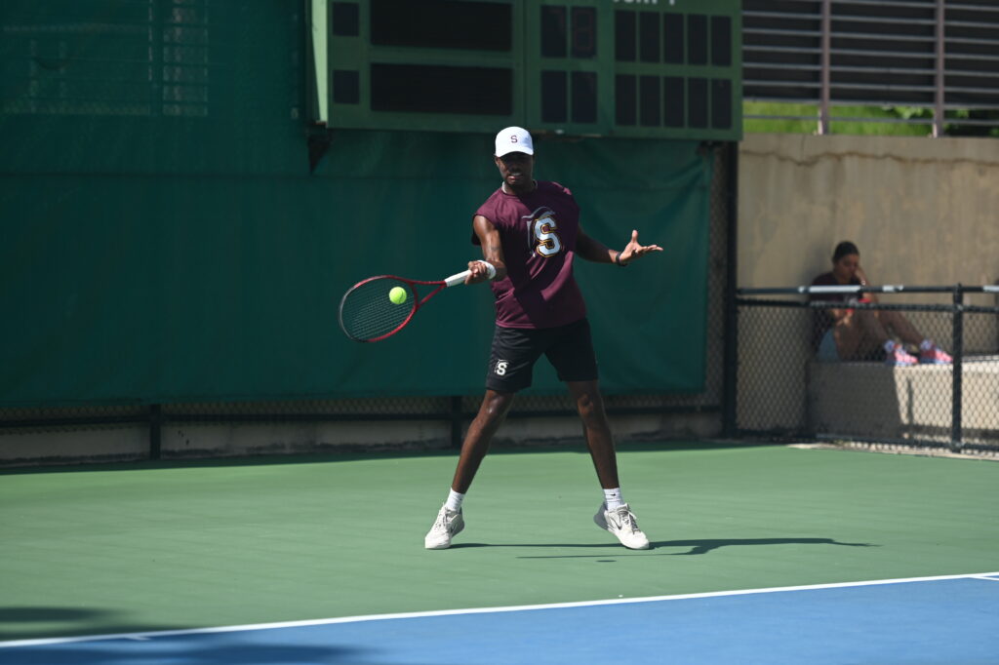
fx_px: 3884
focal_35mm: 140
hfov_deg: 14.7
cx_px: 500
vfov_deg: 9.8
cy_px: 332
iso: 160
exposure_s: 1/3200
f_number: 2.8
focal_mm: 140
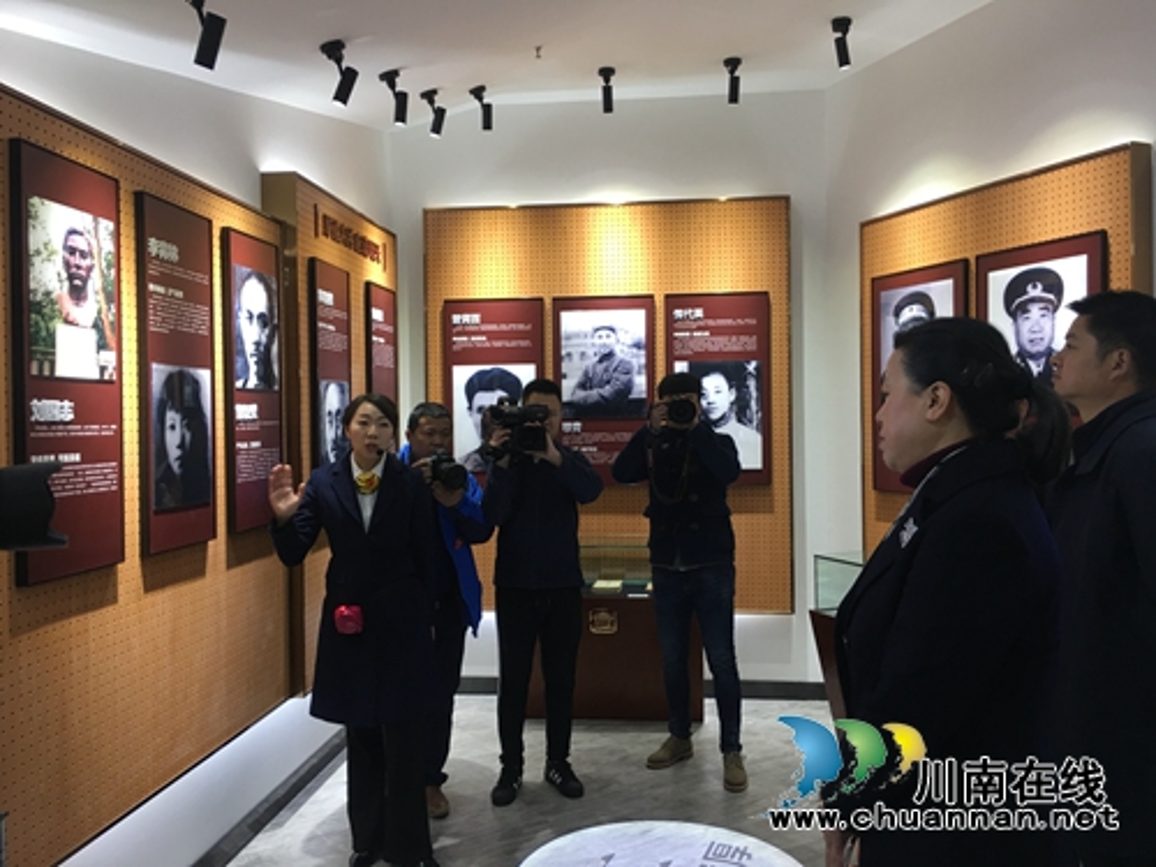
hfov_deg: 61.7
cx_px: 578
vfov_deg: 48.2
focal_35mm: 29
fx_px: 968
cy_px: 434
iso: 40
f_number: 2.2
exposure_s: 1/17
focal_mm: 4.15
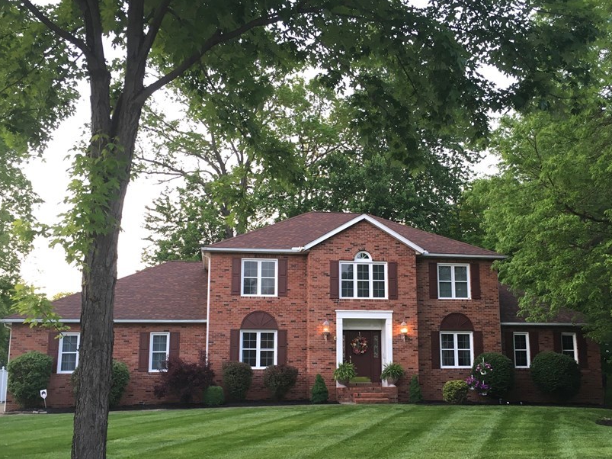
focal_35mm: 37
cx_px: 339
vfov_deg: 38.6
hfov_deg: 50.1
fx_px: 654
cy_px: 265
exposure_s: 1/40
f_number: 2.2
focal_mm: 4.15
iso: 25
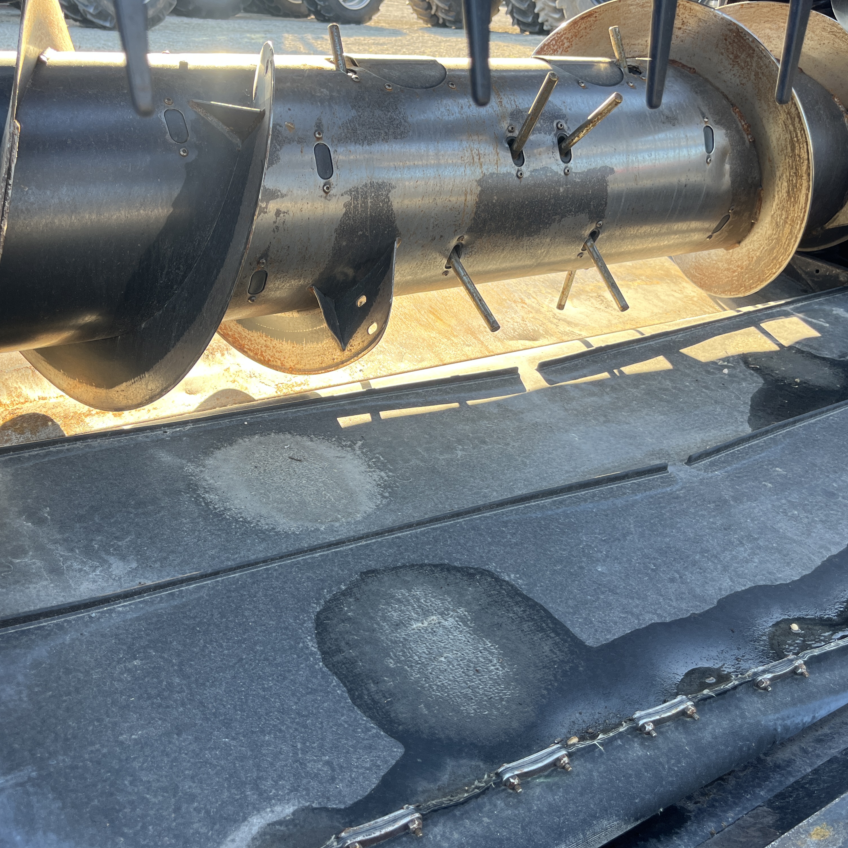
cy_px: 425
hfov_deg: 52.4
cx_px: 371
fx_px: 859
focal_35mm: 31
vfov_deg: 52.5
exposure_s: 1/194
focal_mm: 5.1
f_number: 1.6
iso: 50
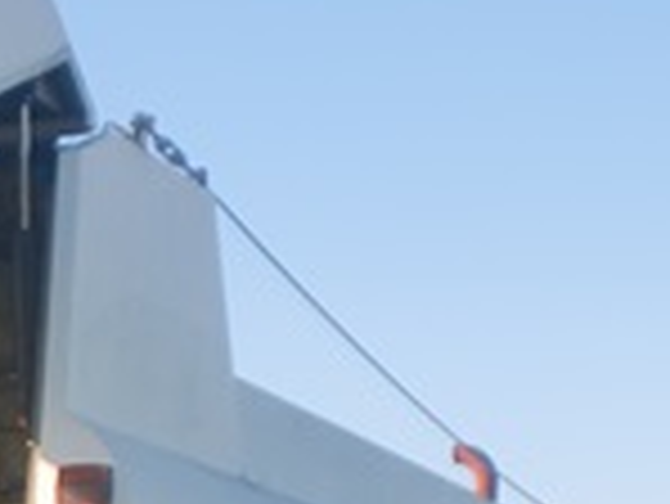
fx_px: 2421
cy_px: 734
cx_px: -492
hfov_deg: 14.1
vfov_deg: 11.4
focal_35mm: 125
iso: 64
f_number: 3.1
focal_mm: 6.3
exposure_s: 1/400
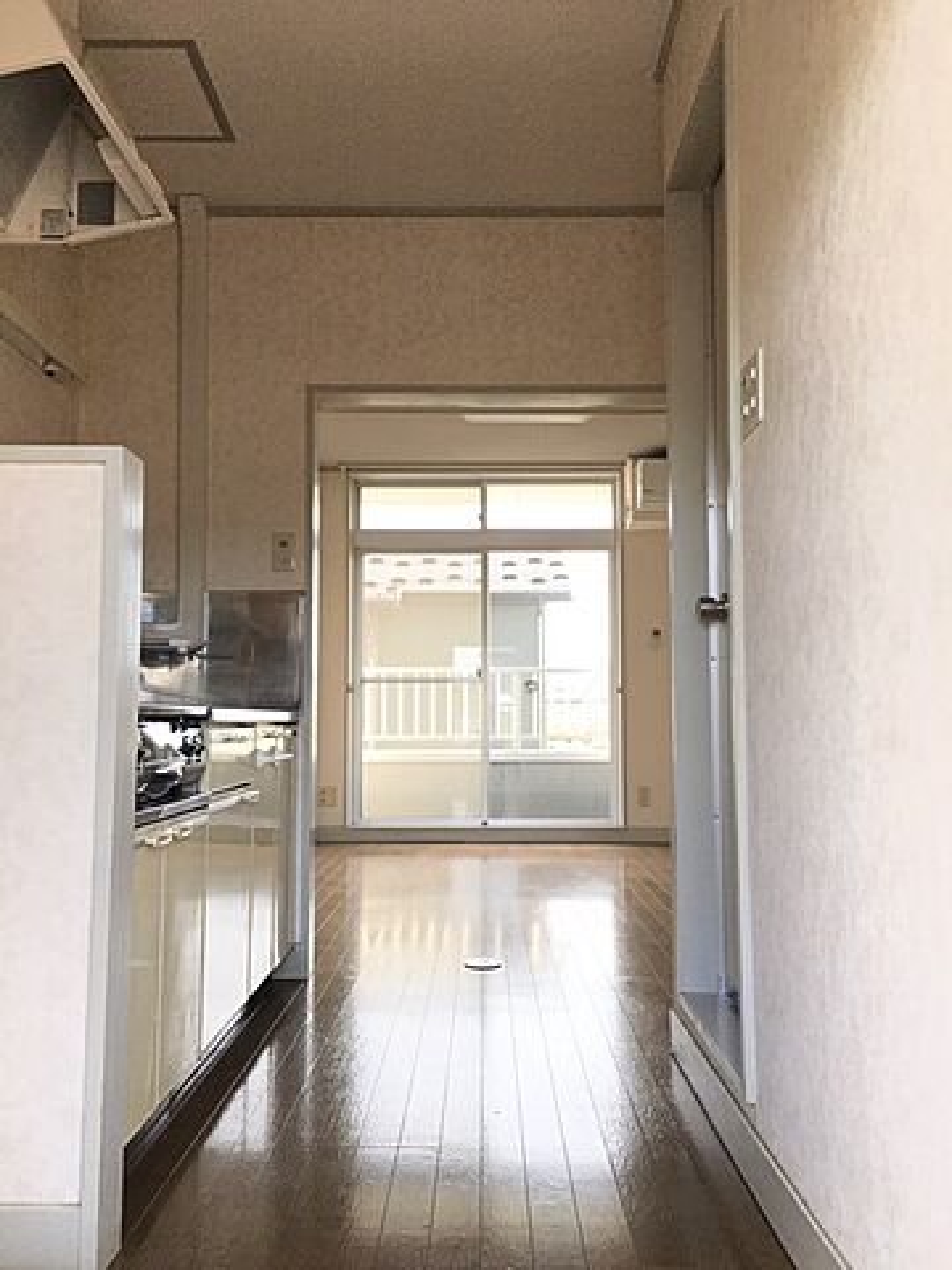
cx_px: 476
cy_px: 635
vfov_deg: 61.7
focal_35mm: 29
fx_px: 1063
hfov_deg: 48.2
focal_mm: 4.15
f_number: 2.2
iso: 40
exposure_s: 1/120
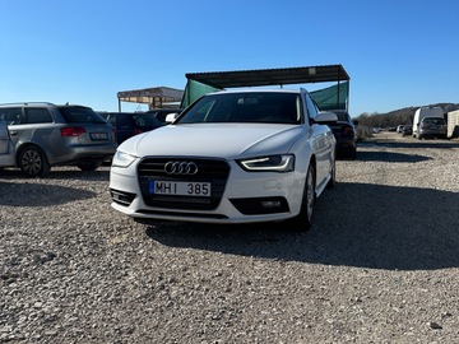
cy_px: 172
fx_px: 318
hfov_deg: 71.6
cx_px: 230
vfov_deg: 56.8
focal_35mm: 24
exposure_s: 1/5848
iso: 80
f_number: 1.78
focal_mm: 6.86
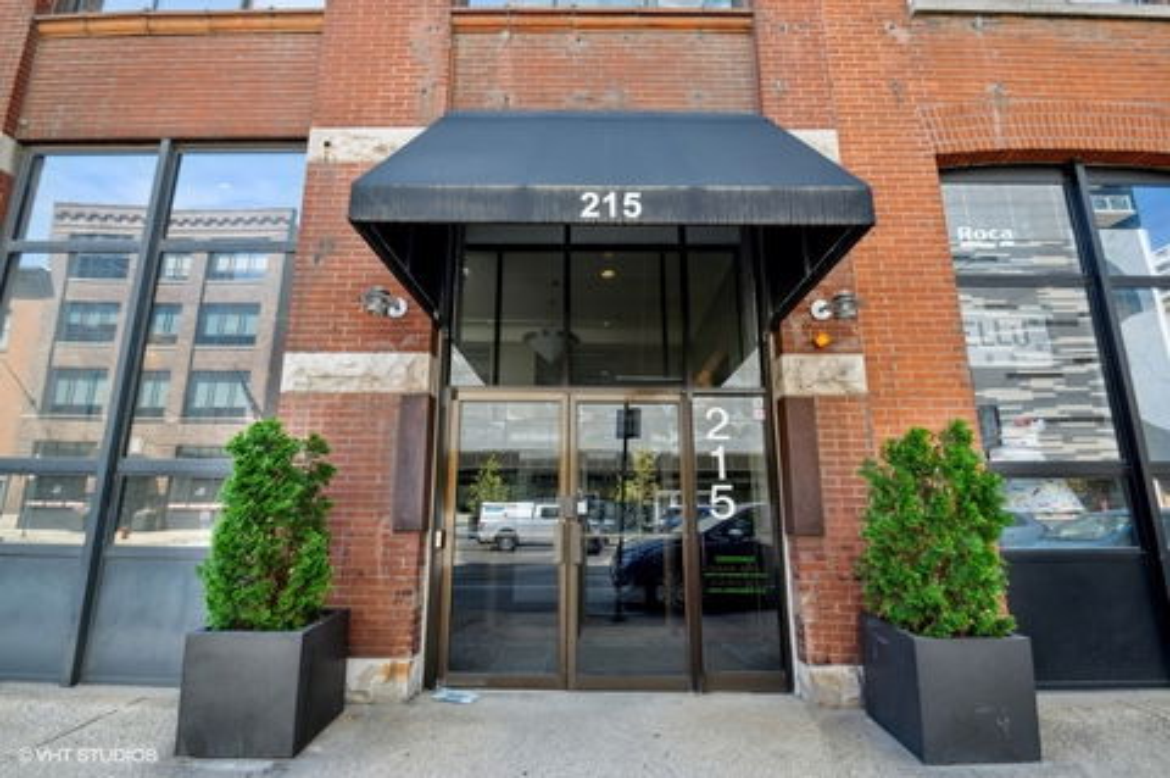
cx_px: 585
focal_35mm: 15
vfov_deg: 77.2
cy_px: 389
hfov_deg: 100.4
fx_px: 487
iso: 100
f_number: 11
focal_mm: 10
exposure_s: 1/6
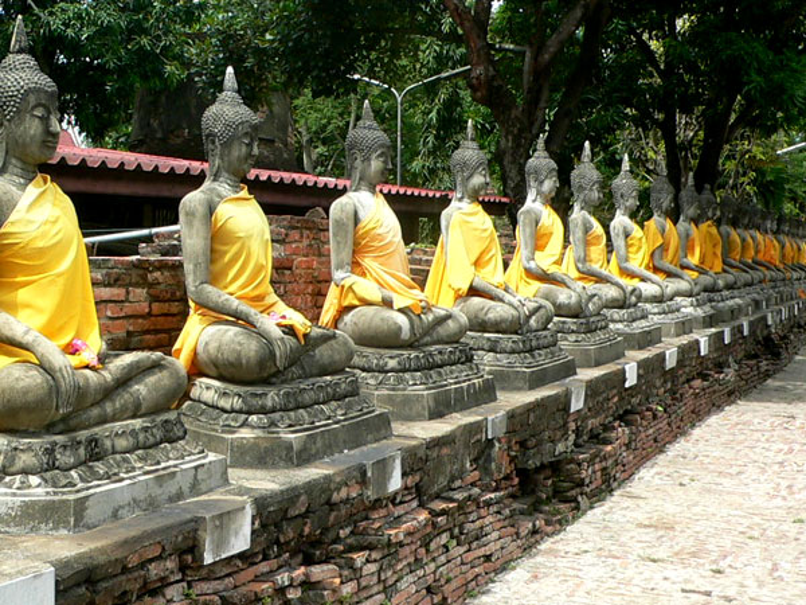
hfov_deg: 52.6
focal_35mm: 35
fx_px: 815
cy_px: 302
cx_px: 403
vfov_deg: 40.7
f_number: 4
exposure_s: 1/160
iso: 80
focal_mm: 4.6
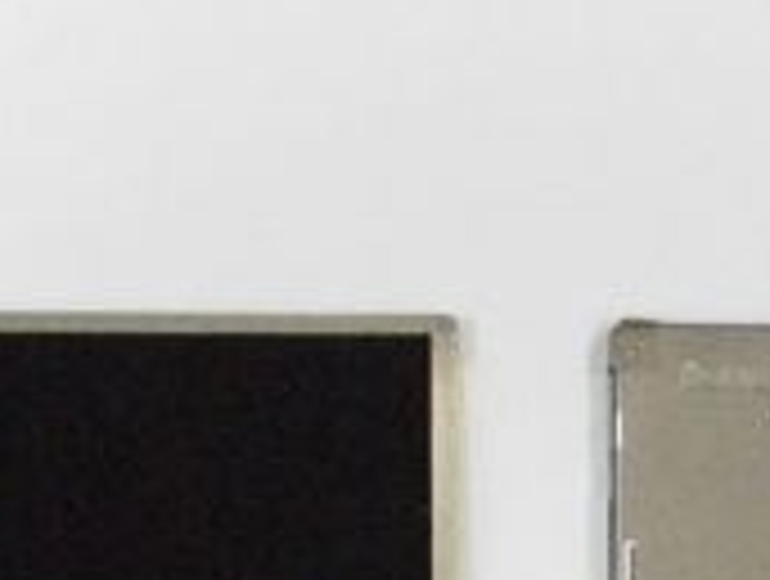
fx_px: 3812
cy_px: 895
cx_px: 547
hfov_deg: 11.5
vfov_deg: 8.5
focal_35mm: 171
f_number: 4.8
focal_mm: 9.8
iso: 400
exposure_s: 1/50
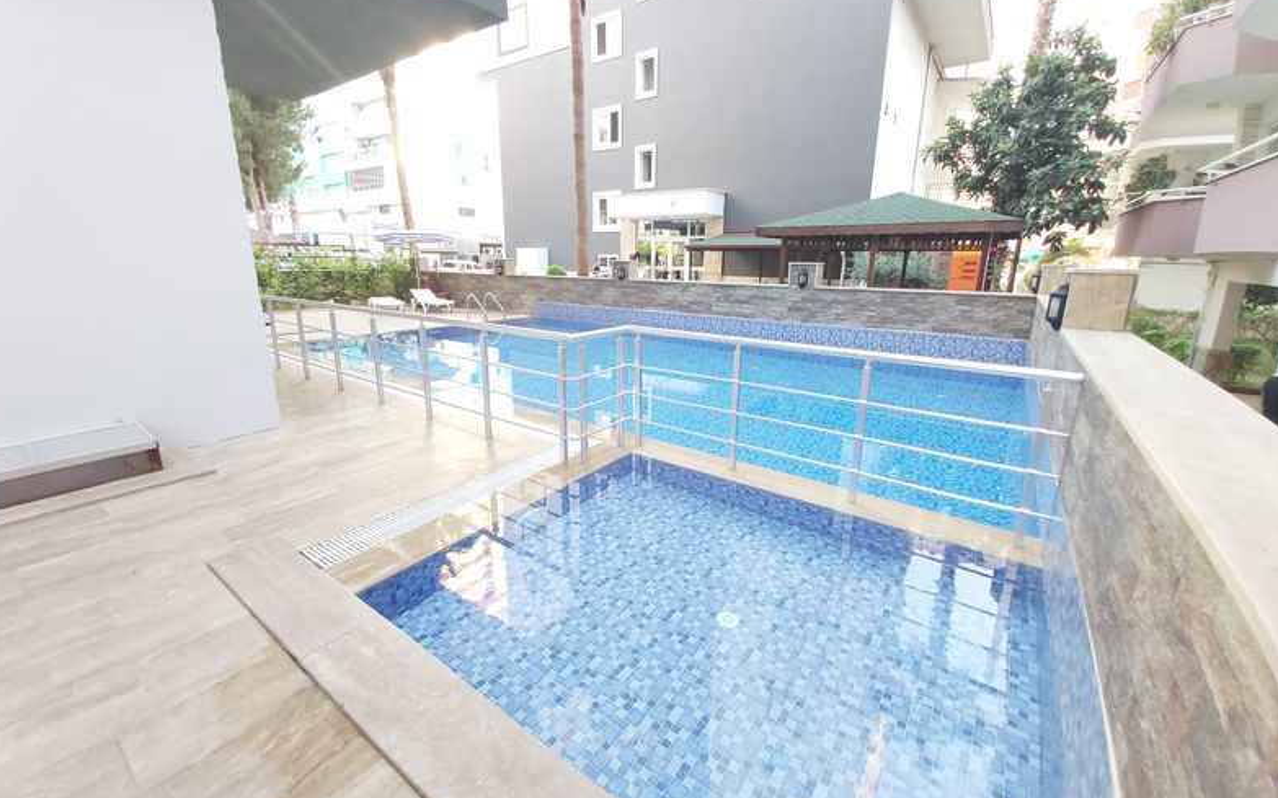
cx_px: 632
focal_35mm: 13
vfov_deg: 82.8
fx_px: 453
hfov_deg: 109.4
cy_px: 388
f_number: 2.2
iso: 125
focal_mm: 1.42
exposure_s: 1/50
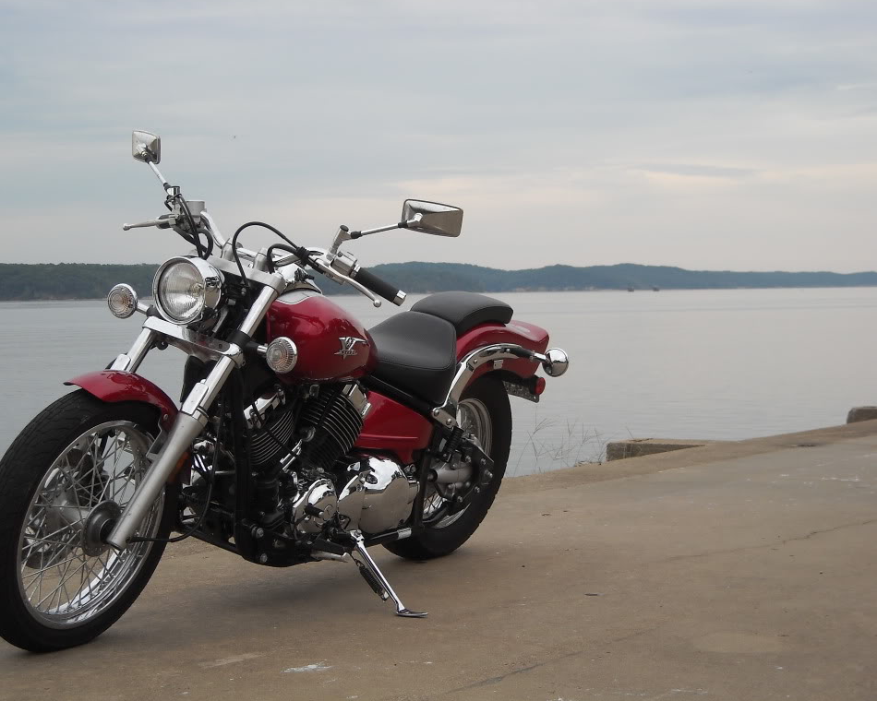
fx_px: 2076
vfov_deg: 19.2
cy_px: 349
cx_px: 427
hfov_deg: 23.8
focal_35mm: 80
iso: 64
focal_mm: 12.3
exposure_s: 1/109
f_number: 3.9
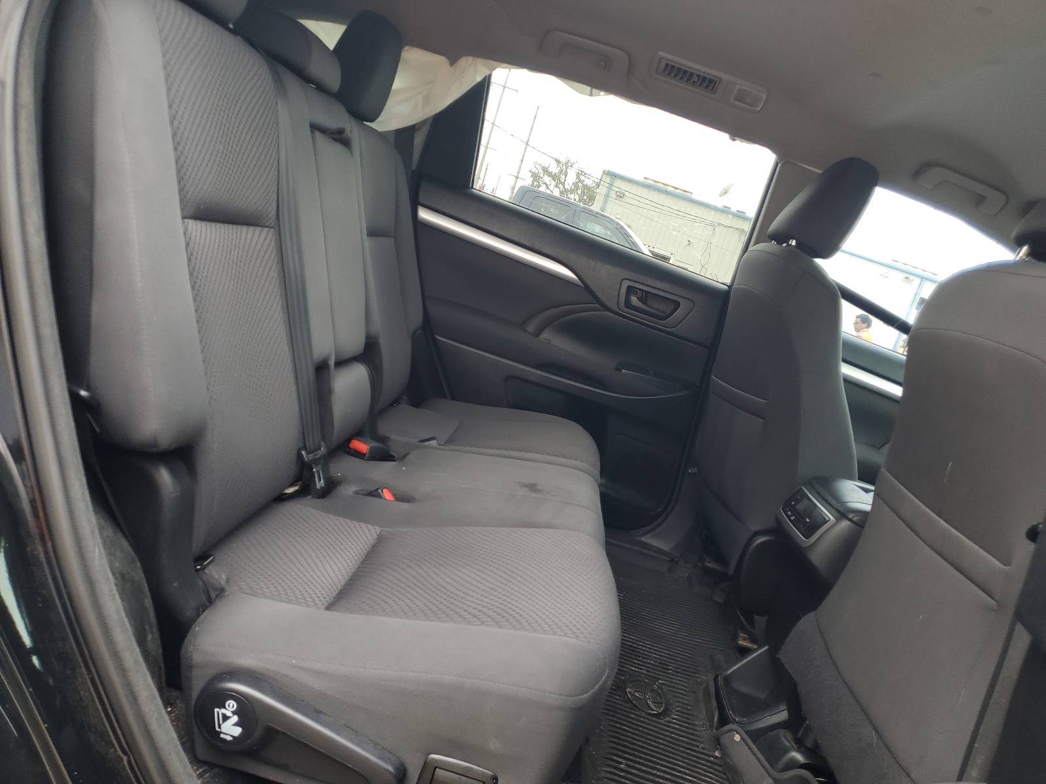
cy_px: 392
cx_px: 523
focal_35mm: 26
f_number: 1.5
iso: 50
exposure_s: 1/123
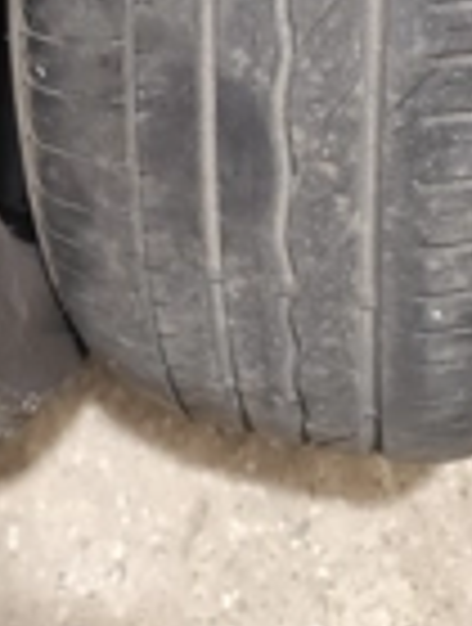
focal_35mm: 66
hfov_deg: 21.1
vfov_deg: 25.6
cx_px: -58
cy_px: -167
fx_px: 1194
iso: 2000
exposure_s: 1/16.7
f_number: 1.65
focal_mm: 6.19
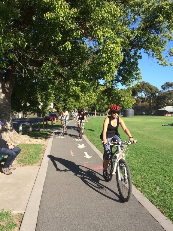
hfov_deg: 48.2
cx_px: 86
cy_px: 116
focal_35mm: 29
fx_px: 193
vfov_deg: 61.7
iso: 32
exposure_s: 1/1109
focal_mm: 4.15
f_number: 2.2
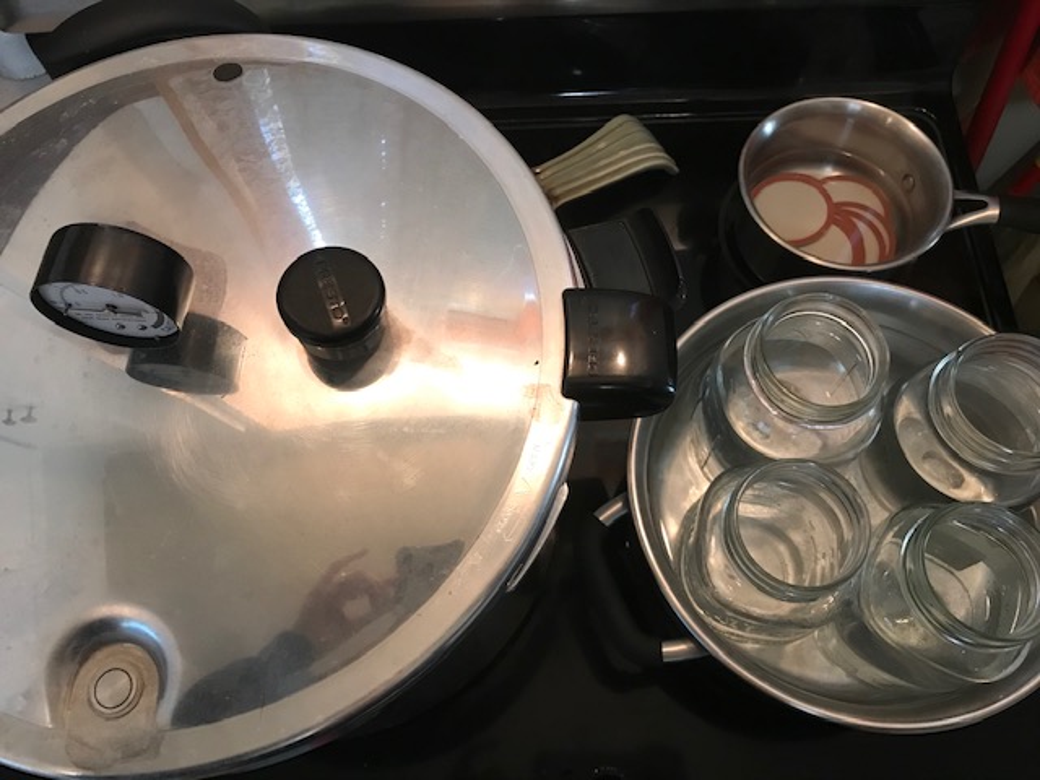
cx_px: 520
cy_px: 390
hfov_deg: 63.4
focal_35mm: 28
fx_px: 841
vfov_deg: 49.7
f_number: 1.8
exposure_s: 1/15
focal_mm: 3.99
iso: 50
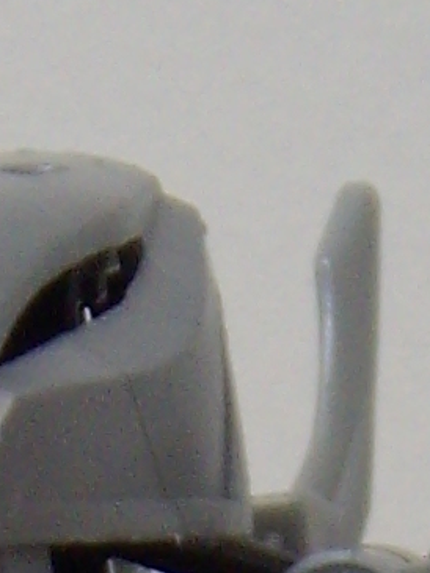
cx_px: 115
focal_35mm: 293
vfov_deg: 6.2
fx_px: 4850
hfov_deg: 5.1
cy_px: 1776
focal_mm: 6.4
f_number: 3.5
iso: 91
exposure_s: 1/30.3
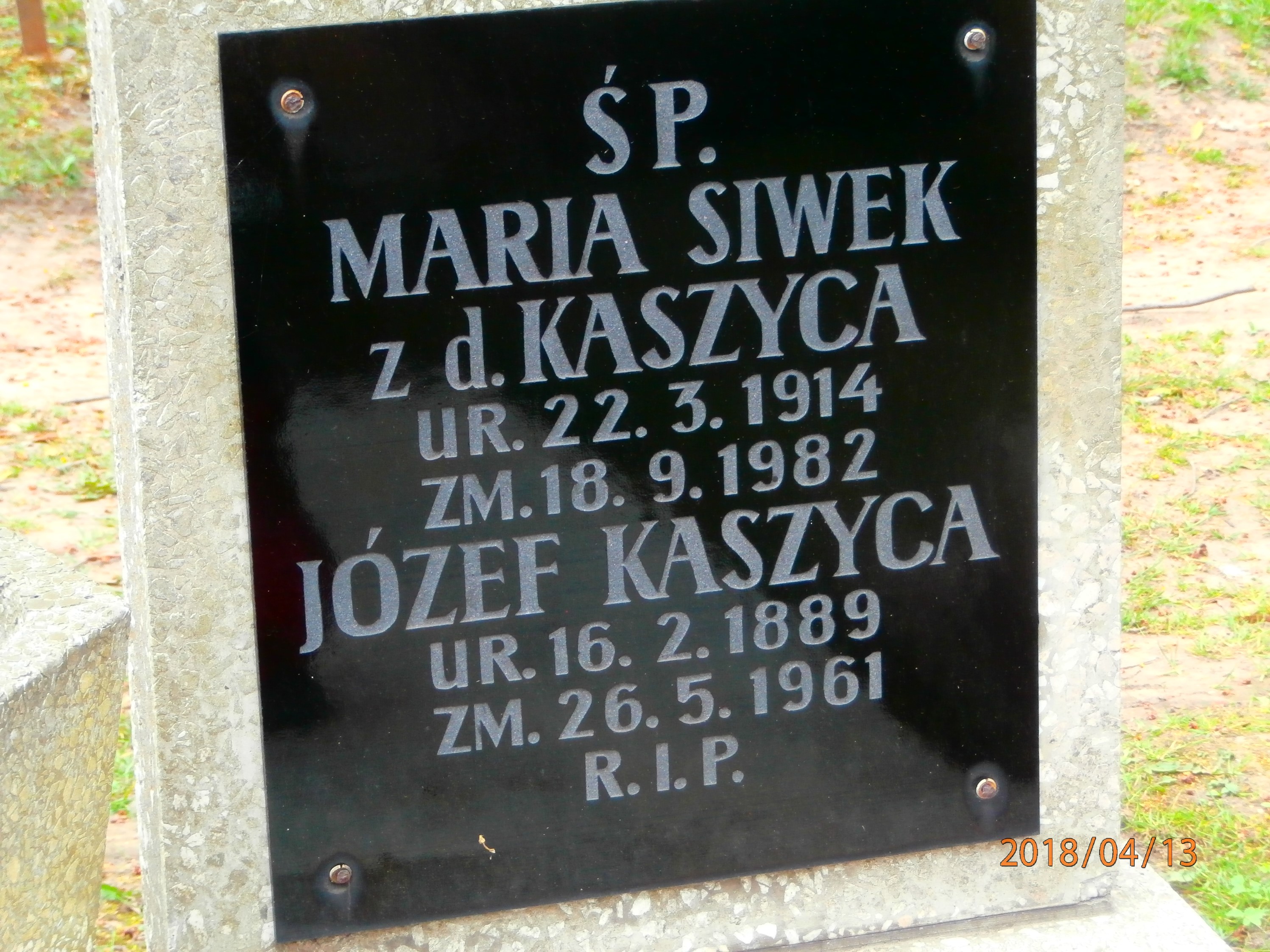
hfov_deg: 17.9
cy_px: 476
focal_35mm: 110
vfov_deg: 13.5
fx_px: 4036
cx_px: 635
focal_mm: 19.54
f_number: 5.4
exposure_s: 1/50
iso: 200
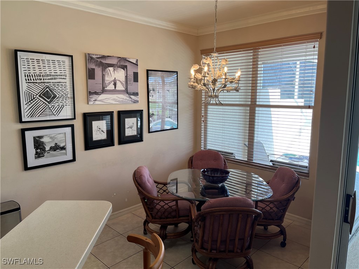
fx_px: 270
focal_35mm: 26
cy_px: 134
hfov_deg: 67.3
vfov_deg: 53.1
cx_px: 180
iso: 32
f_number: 1.6
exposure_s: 1/120
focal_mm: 5.1
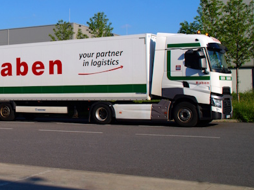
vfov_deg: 25.1
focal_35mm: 58
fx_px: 425
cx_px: 45
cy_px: 67
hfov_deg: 32.2
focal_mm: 24
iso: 100
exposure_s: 1/200
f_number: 11
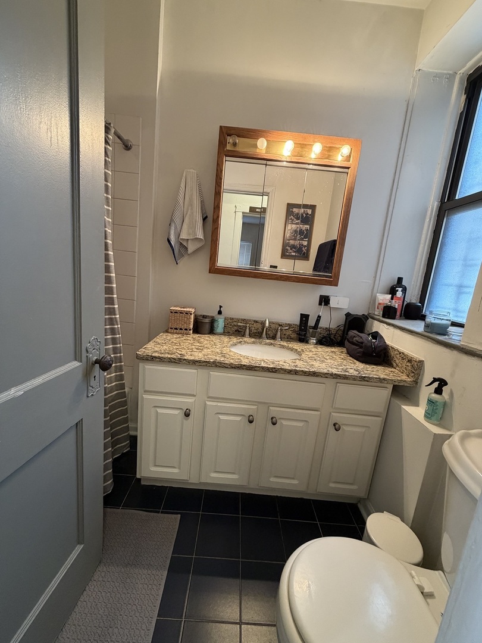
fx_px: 260
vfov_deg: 102.1
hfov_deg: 85.7
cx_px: 241
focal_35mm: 14
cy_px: 322
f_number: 2.2
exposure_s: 1/60
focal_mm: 2.22
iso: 320
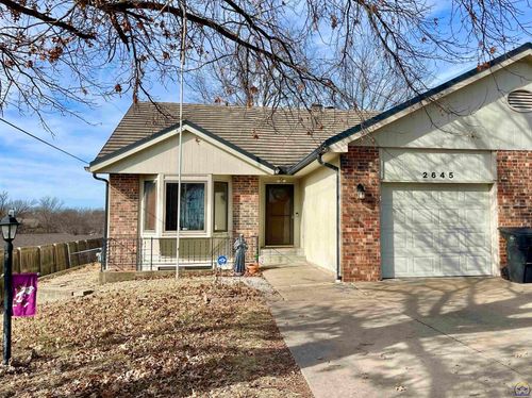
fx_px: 384
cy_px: 199
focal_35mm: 25
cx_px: 266
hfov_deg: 69.4
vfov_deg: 54.8
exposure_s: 1/2660
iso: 50
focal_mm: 5.1
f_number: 1.6
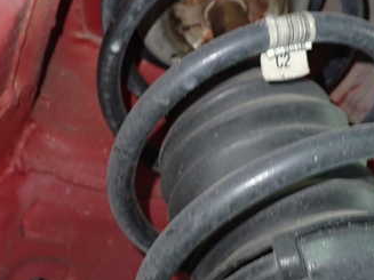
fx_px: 594
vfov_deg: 26.5
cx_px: 233
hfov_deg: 34.8
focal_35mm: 55
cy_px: 113
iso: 800
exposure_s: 1/20
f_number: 2.3
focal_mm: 5.4
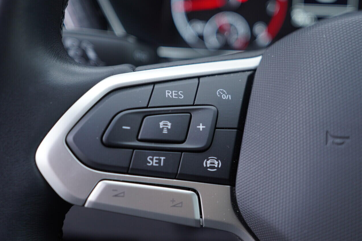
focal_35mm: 41
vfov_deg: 32.6
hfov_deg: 47.4
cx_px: 181
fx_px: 412
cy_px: 126
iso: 125
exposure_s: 1/40
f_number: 2.8
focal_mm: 24
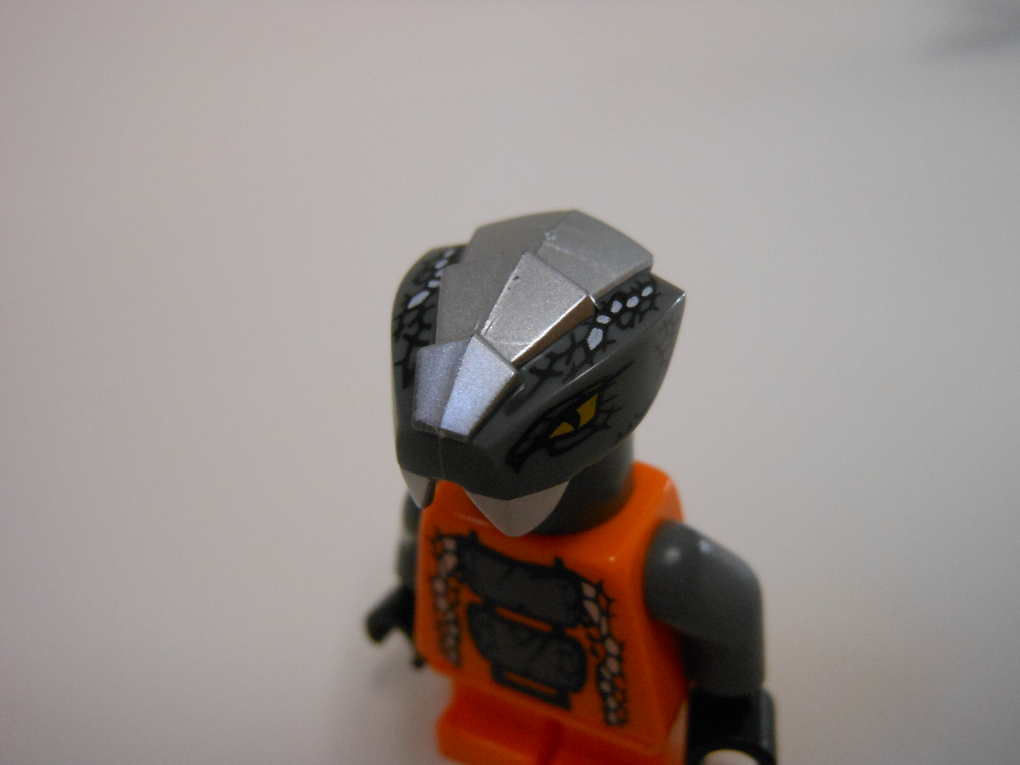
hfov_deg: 55.4
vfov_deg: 42.9
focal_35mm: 33
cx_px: 510
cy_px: 382
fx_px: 972
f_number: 4
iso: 320
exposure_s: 1/30
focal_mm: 5.9
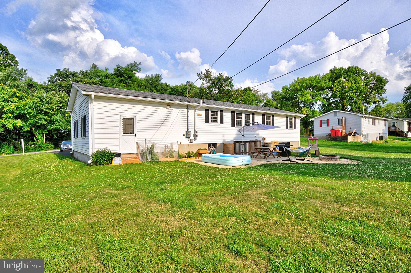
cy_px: 136
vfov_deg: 36.8
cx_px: 206
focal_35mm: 36
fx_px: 410
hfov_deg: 53.2
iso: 400
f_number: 10
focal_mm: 24
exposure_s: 1/1250
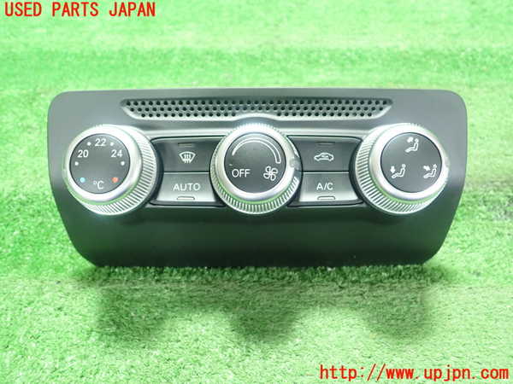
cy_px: 192
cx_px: 256
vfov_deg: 46.8
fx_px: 445
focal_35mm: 30
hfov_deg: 60.0
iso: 800
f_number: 2.3
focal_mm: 5.5
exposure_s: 1/50
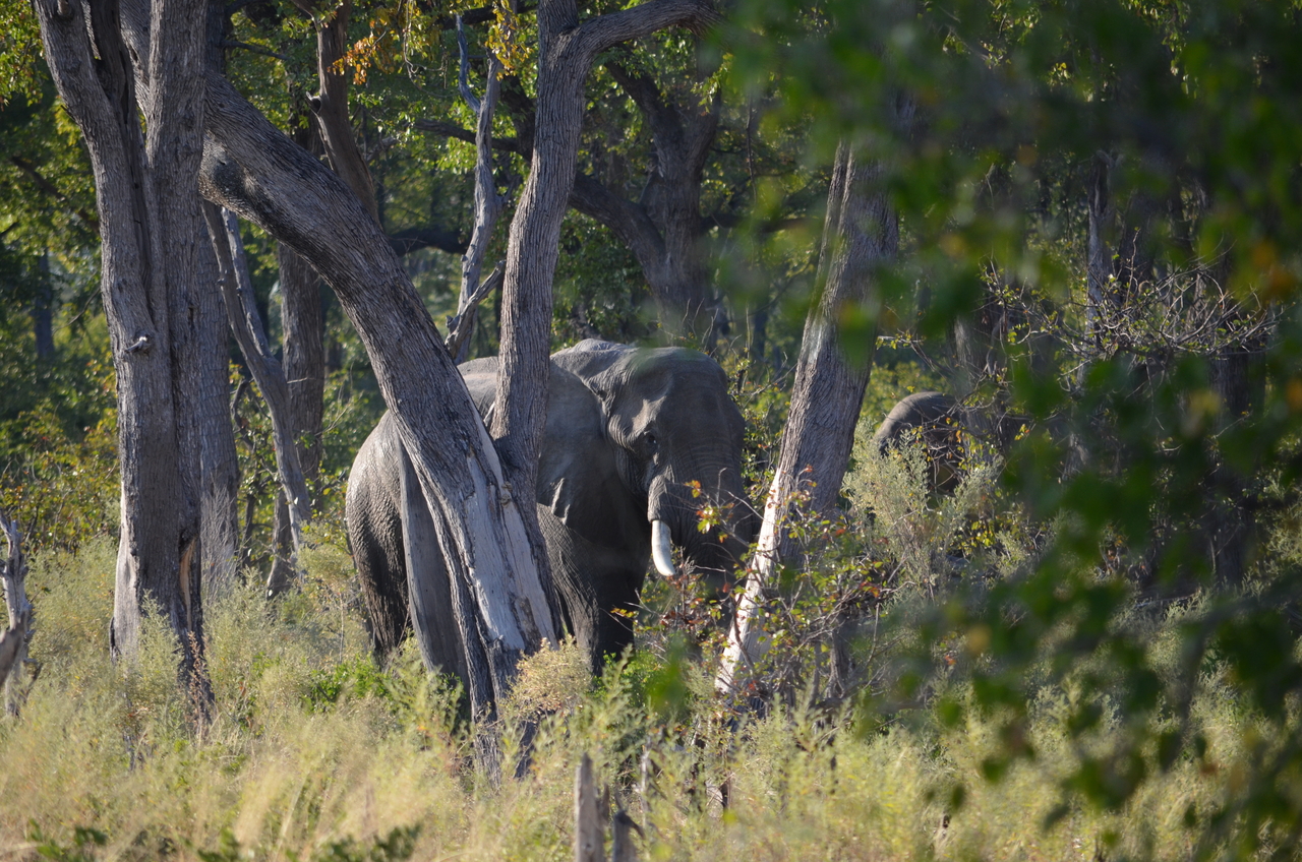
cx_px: 651
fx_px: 15160
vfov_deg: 3.3
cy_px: 431
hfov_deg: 4.9
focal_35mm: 420
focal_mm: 280
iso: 400
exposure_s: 1/500
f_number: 5.6
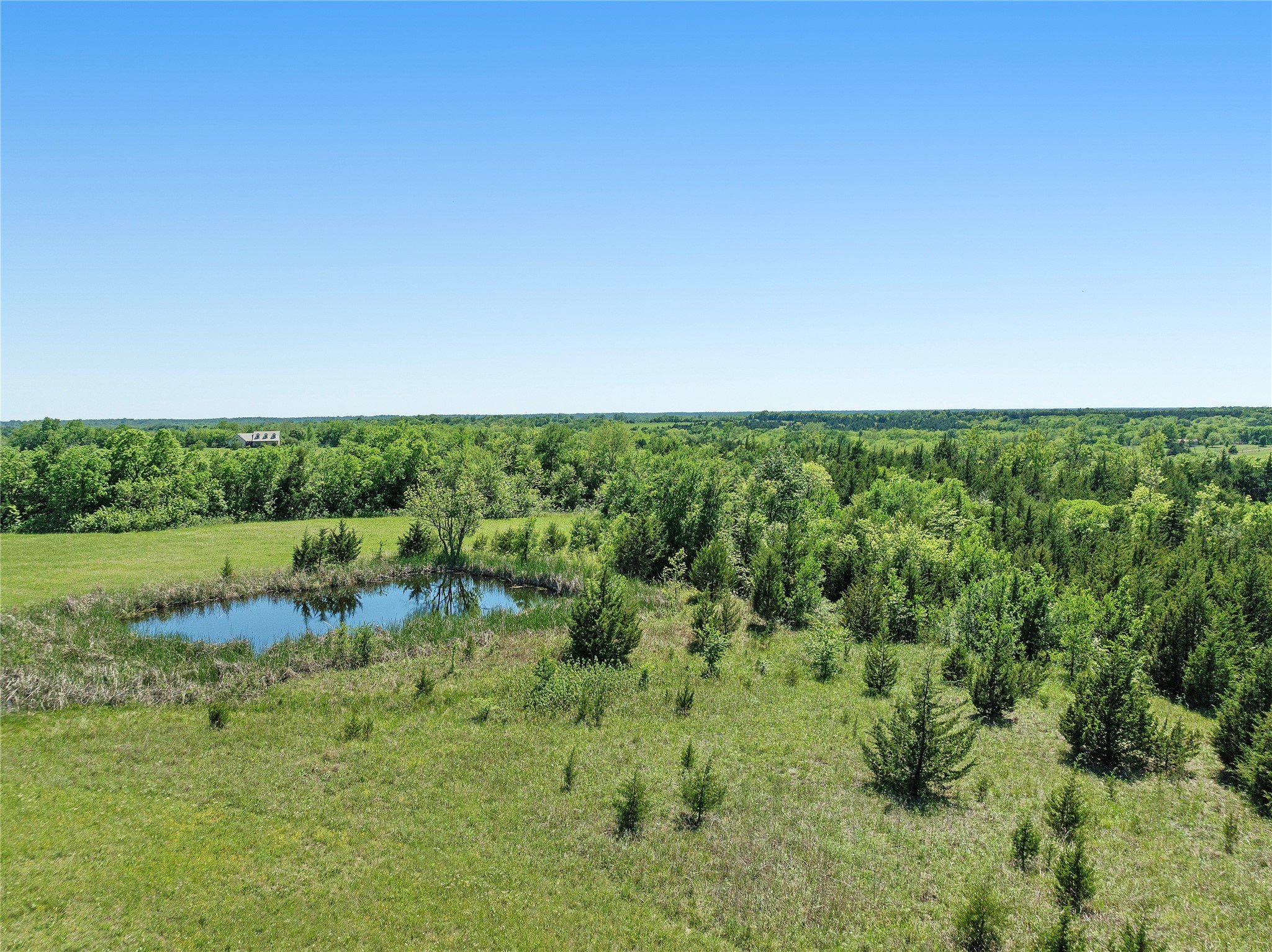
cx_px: 636
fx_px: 881
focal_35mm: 24
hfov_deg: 71.6
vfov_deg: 56.8
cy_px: 476
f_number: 2.8
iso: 150
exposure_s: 1/2000
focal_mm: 12.29
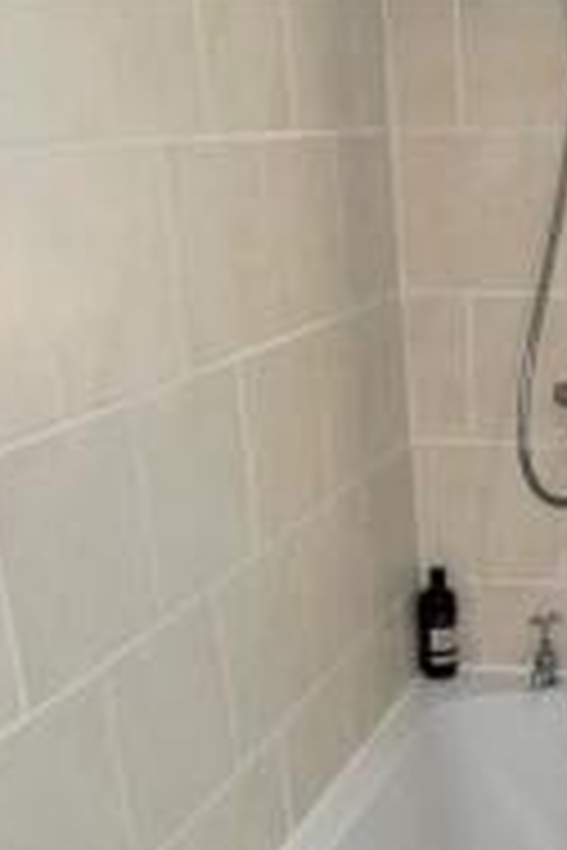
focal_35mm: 64
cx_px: 605
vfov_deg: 28.2
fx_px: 1512
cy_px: 965
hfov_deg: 20.4
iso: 250
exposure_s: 1/60
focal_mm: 3.6
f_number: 2.8
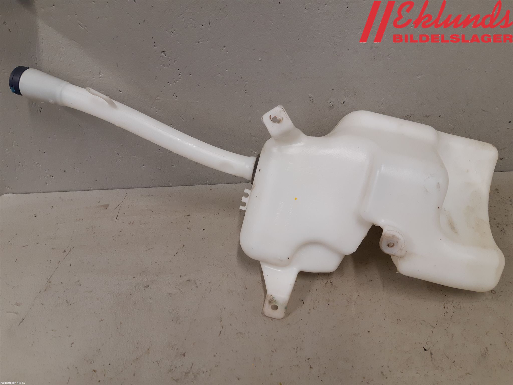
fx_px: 385
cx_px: 256
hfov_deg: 67.3
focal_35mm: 26
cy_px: 192
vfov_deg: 53.1
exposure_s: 1/50
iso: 80
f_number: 1.7
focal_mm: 3.93
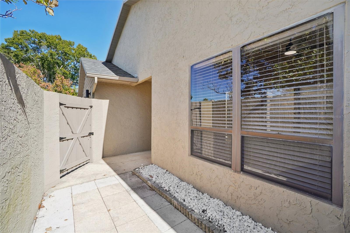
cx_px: 175
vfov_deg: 77.3
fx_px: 146
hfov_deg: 100.4
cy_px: 116
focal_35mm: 15
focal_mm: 10
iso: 100
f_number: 8
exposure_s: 1/90
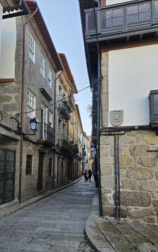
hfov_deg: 43.0
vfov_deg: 64.2
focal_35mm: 29
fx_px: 200
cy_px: 149
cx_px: 65
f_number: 1.7
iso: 16
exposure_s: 1/180
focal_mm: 6.3
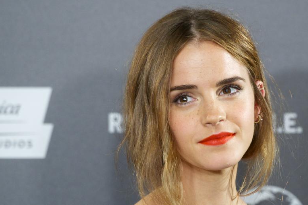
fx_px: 2429
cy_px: 137
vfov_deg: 4.8
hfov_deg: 7.3
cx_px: 128
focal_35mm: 284
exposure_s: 1/320
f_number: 3.5
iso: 2000
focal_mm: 200
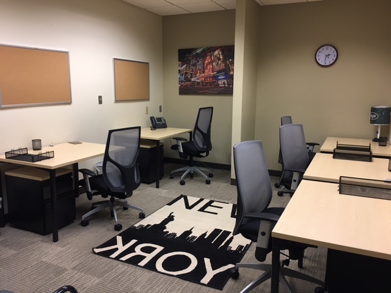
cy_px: 146
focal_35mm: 29
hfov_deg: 61.7
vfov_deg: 48.2
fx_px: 328
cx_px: 196
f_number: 2.2
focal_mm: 4.15
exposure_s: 1/30
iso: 80
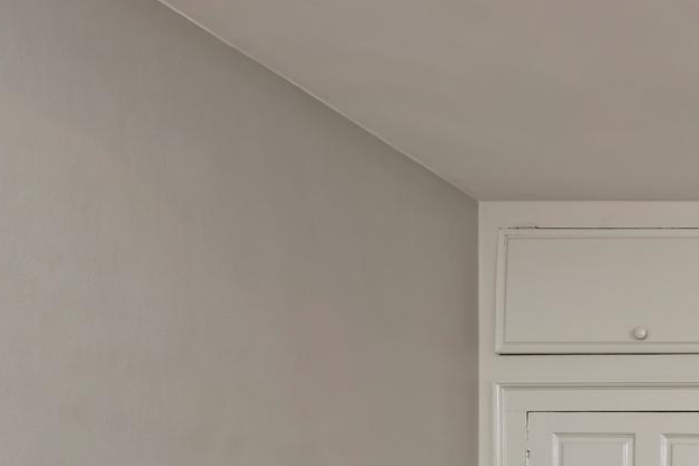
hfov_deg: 25.7
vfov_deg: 24.6
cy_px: 642
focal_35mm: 46
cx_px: 1138
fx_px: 894
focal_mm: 14
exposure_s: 1/10
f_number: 16
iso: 320
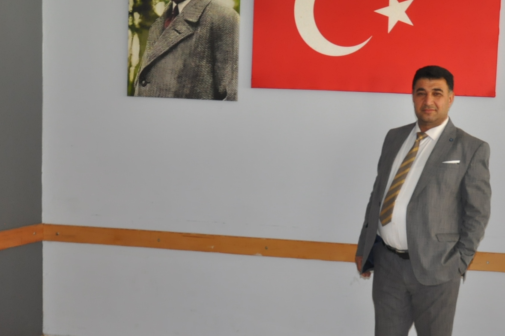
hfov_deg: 33.0
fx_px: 841
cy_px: 187
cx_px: 358
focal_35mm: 60
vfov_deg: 22.6
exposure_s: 1/60
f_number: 3.8
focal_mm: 22
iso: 800
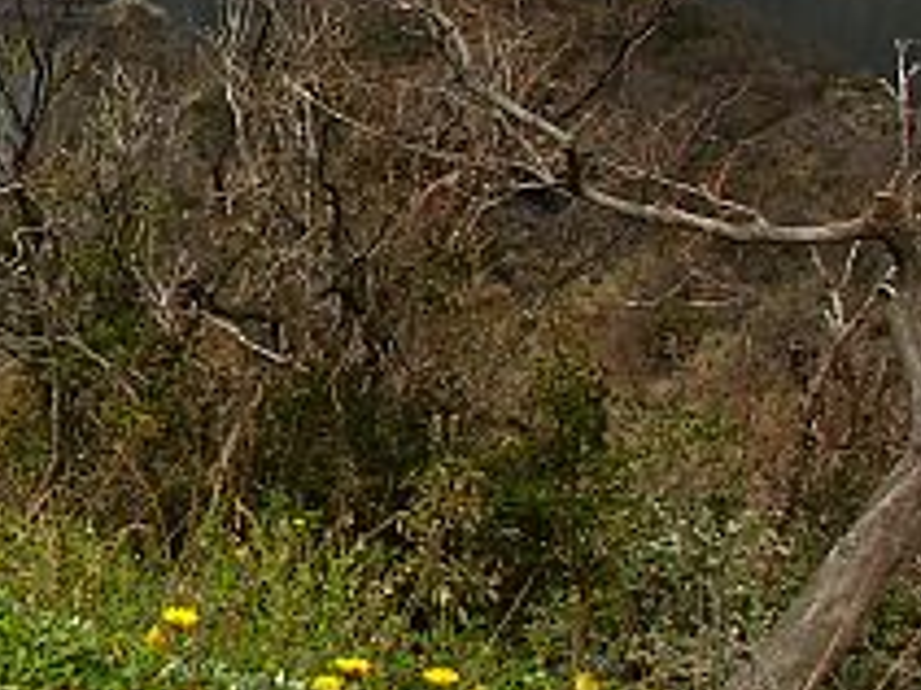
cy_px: 214
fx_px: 2260
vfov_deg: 17.3
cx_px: -231
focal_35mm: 85
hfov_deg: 21.2
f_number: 6.3
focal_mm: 7.2
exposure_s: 1/320
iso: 50
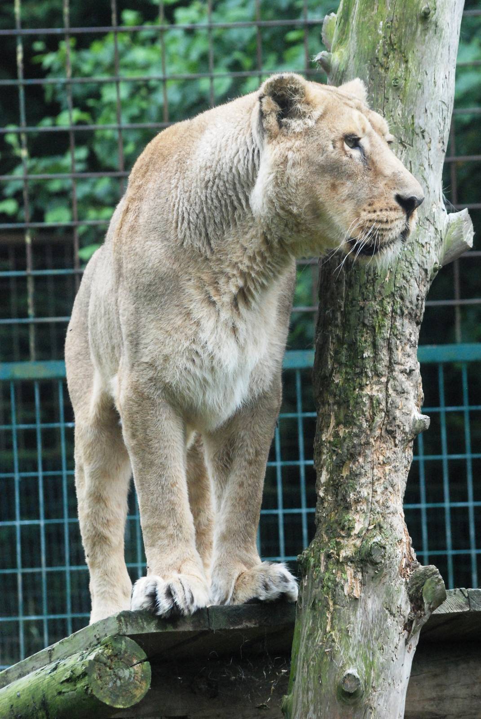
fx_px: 3597
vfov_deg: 11.4
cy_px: 360
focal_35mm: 180
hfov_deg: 7.7
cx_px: 240
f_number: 6.3
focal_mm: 120
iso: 1600
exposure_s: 1/640
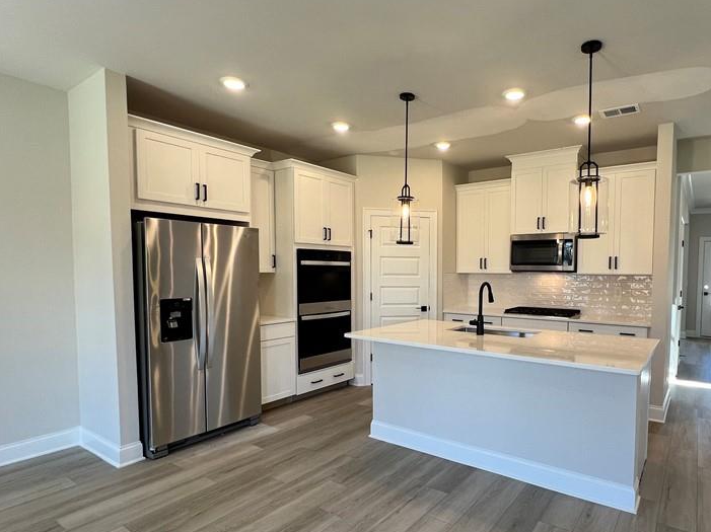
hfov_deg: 83.4
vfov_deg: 68.4
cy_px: 296
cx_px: 436
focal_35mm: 19
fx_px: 390
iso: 80
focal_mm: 1.57
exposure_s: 1/120
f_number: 1.8
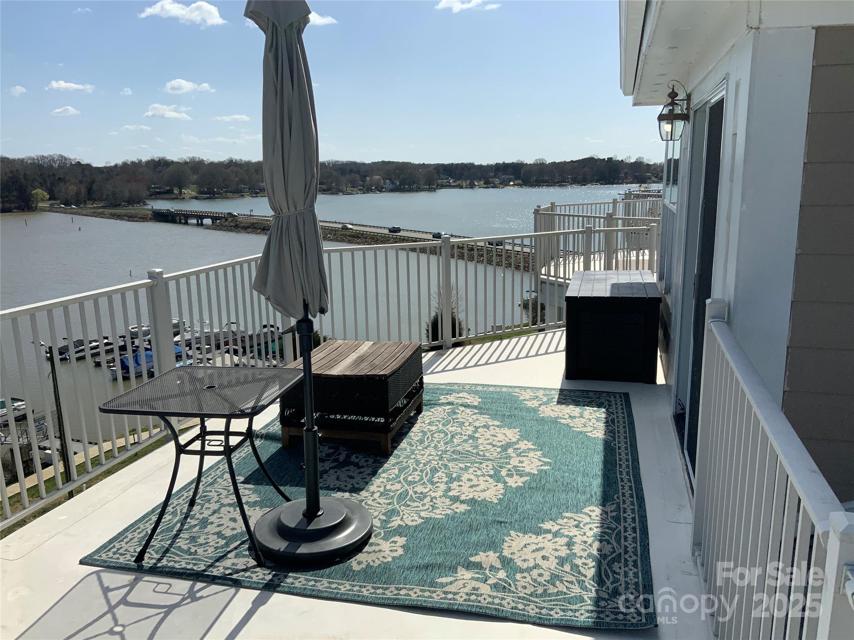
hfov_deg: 61.7
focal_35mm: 29
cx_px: 427
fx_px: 715
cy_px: 320
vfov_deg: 48.2
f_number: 1.8
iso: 20
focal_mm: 3
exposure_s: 1/4785
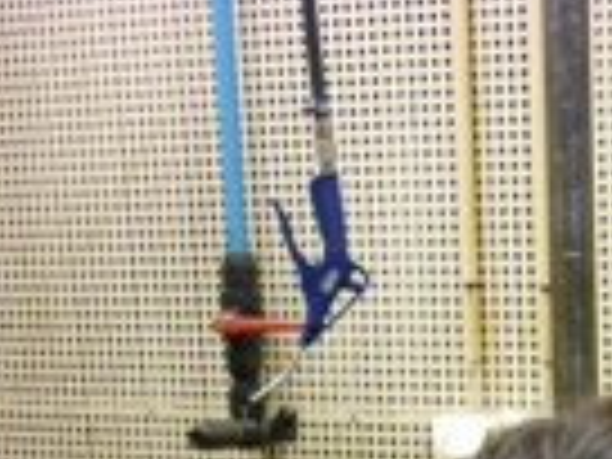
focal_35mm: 107
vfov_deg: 13.0
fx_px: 1892
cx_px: 729
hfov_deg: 17.5
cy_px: 706
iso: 320
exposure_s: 1/30
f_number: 2.8
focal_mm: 5.5
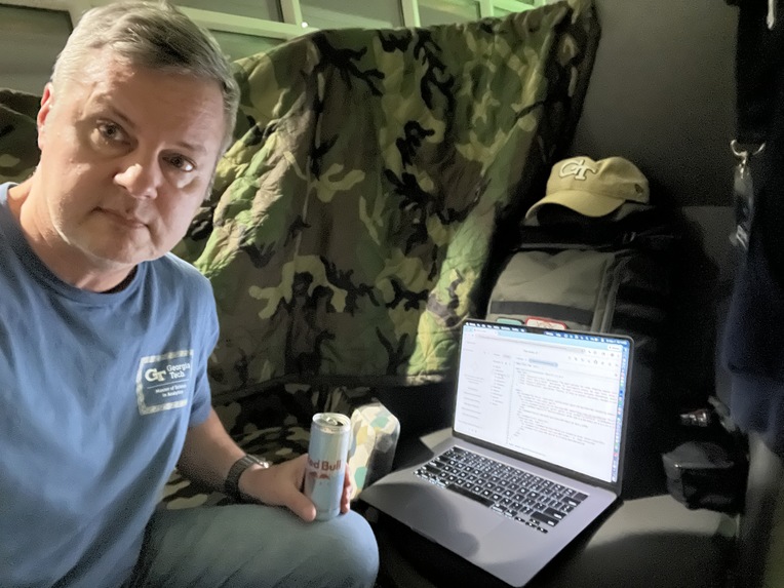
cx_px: 392
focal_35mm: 23
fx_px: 521
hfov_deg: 73.9
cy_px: 294
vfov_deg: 58.9
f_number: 2.2
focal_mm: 2.71
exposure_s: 1/15
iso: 2500
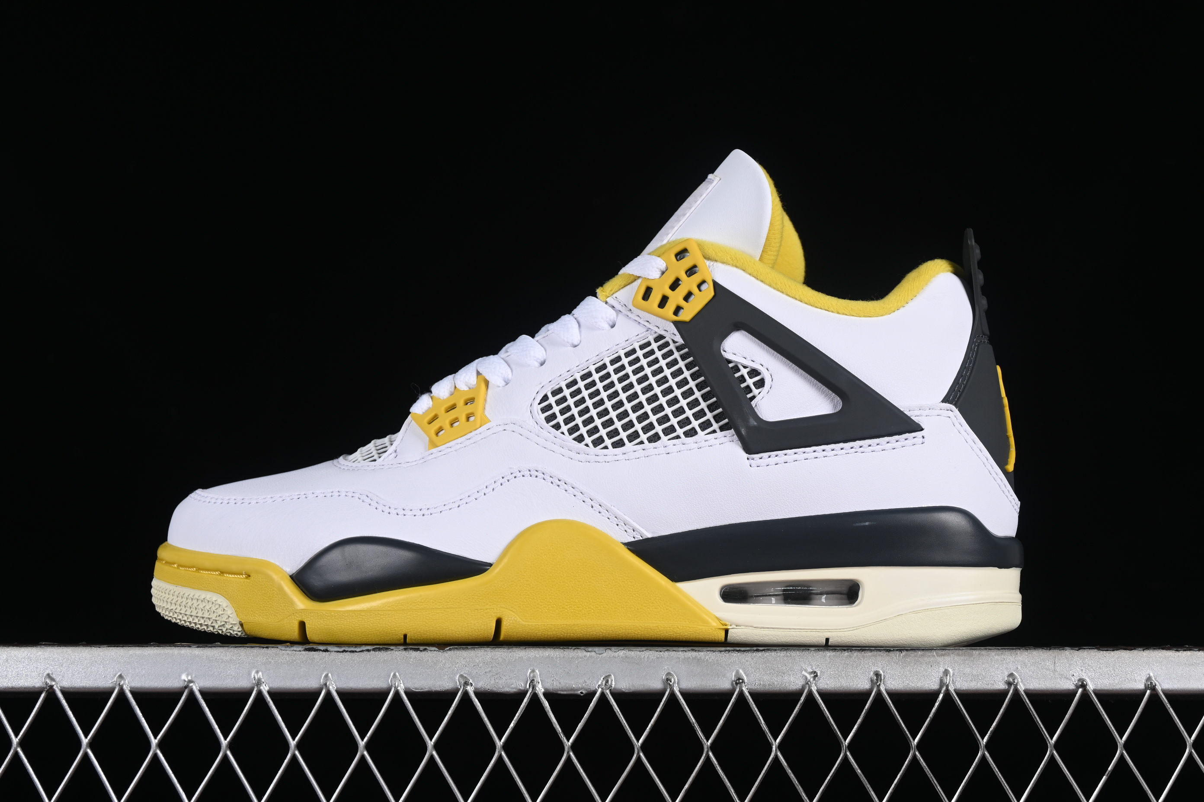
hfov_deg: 27.0
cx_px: 602
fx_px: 2508
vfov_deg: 18.2
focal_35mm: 75
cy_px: 401
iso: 160
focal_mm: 50
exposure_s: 1/80
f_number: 8
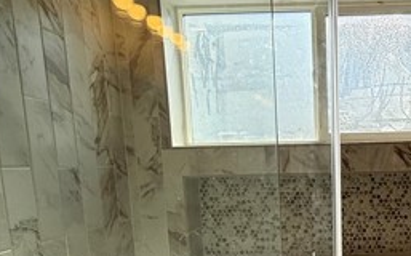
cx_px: 339
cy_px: 227
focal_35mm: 37
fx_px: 414
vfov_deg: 32.7
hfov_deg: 49.2
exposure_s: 1/928
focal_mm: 2.22
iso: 64
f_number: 2.2
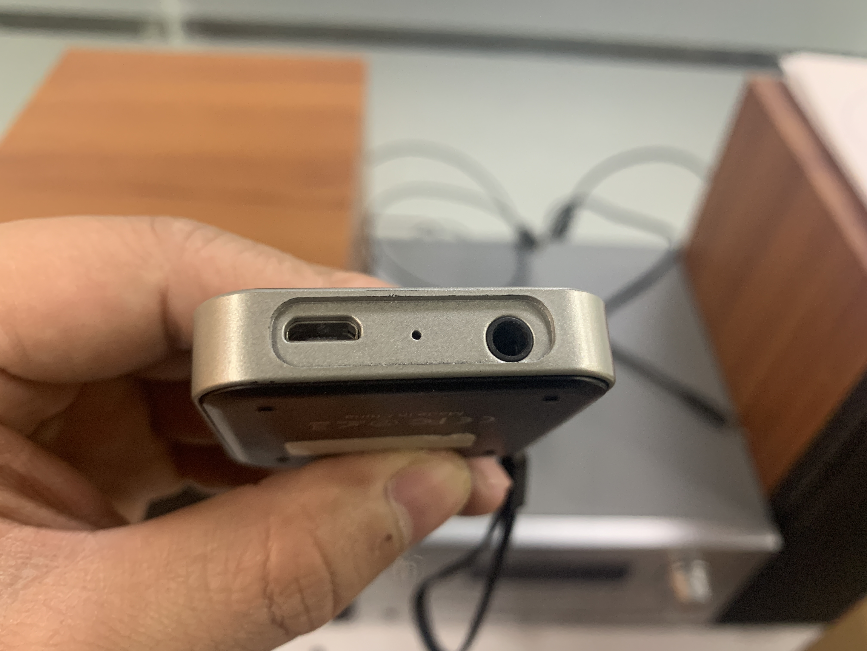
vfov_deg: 53.1
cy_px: 326
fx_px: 651
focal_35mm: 26
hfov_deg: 67.3
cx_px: 434
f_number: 1.8
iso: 250
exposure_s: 1/33
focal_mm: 4.25
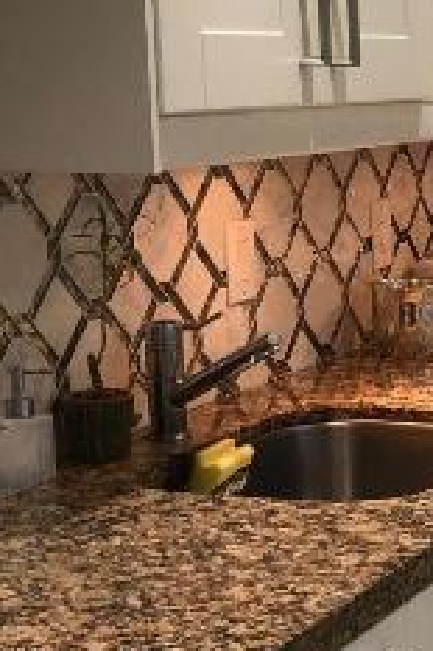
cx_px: 668
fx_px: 1734
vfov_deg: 21.2
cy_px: 374
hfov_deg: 13.3
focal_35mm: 96
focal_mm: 3.99
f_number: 1.8
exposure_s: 1/30
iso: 25
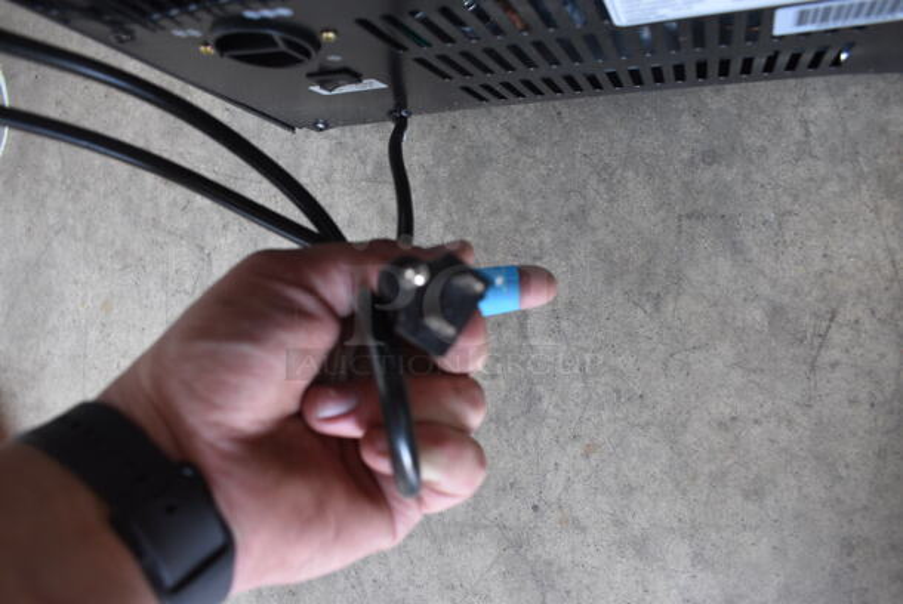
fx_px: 678
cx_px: 452
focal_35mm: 27
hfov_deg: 67.3
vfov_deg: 48.0
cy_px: 302
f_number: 5.6
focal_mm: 18
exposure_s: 1/60
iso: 800
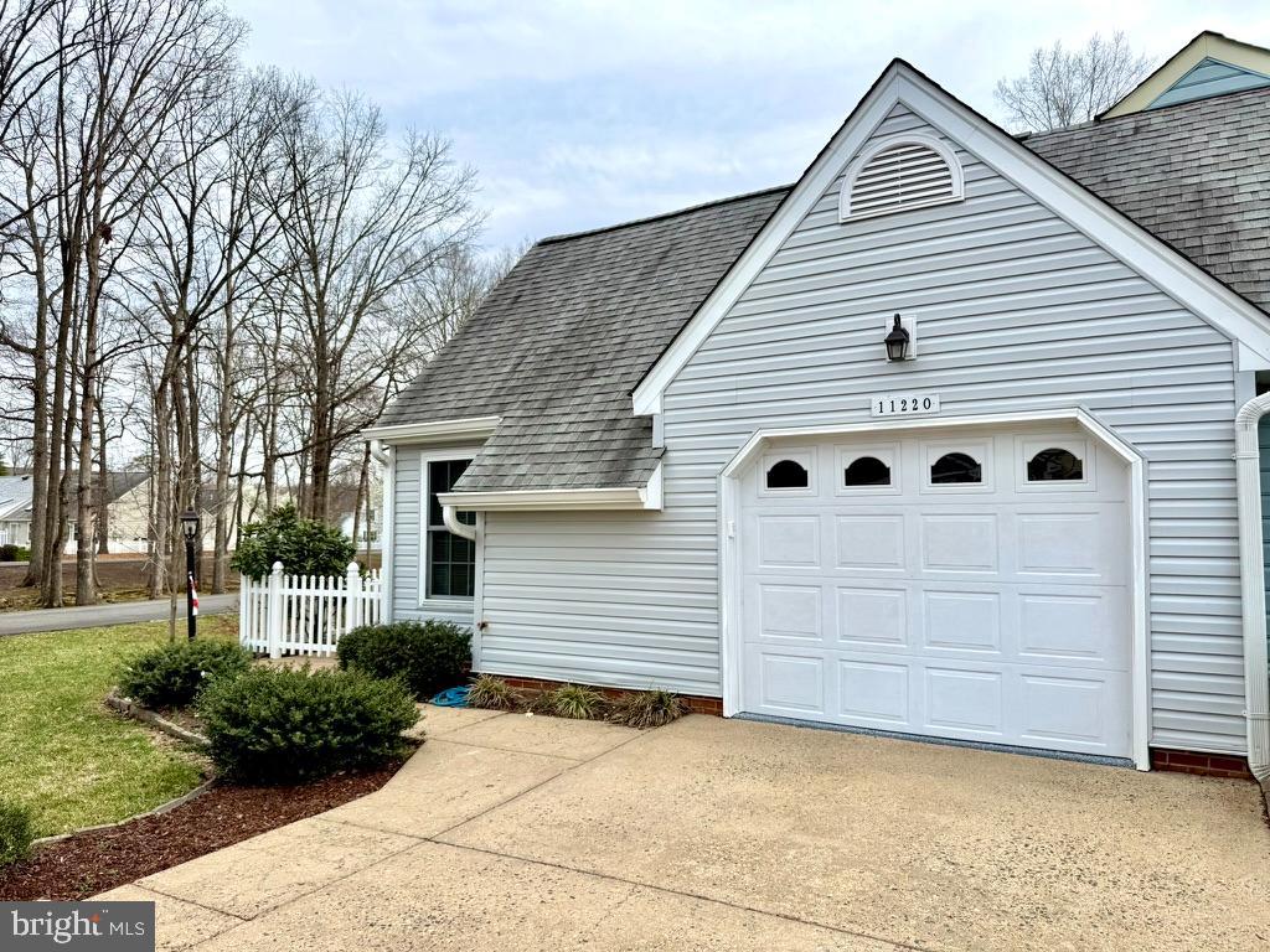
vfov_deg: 56.8
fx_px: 881
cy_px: 476
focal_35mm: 24
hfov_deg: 71.6
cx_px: 635
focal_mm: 6.76
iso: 80
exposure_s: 1/2703
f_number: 1.78
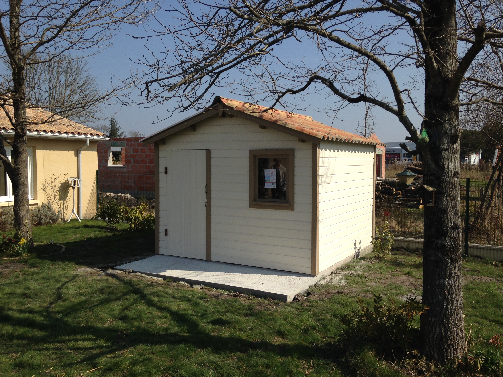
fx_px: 480
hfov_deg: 55.4
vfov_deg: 42.9
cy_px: 188
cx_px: 252
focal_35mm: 33
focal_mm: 4.12
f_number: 2.4
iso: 50
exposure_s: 1/2088
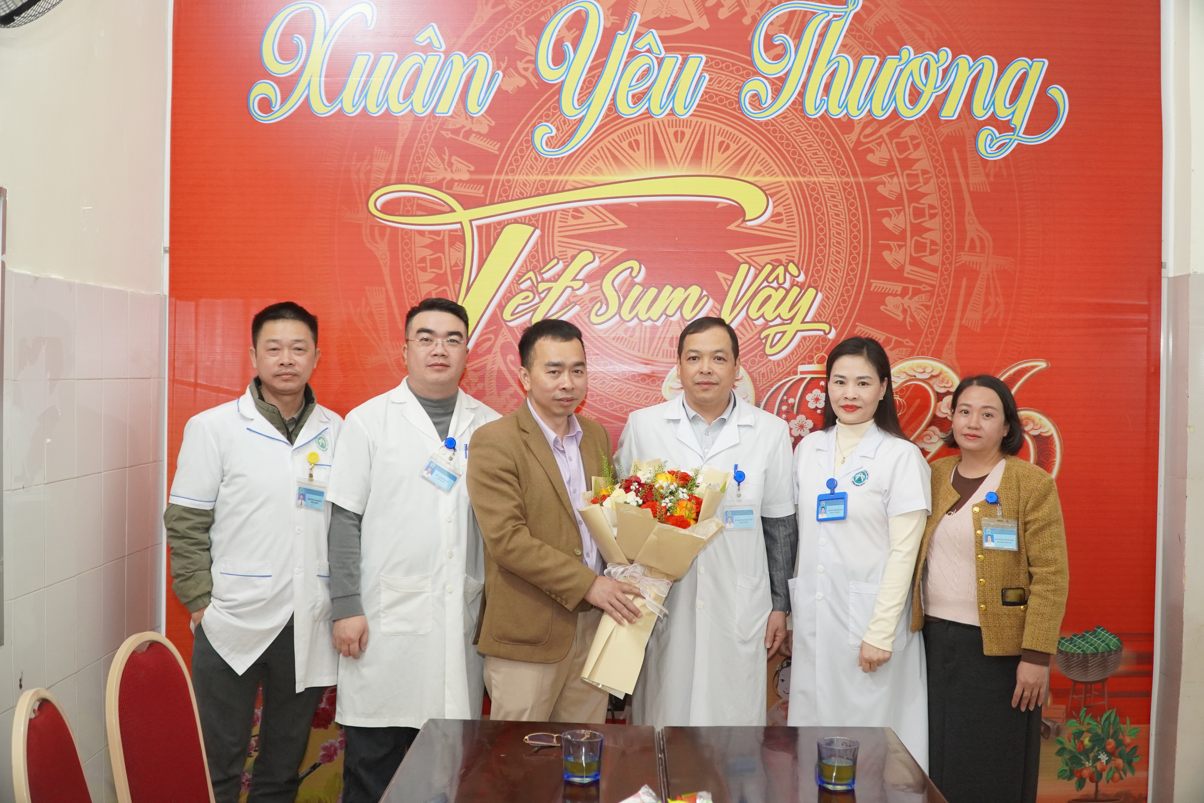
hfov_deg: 51.3
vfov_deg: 35.5
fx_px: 1254
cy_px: 402
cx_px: 602
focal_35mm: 38
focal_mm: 25
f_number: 4
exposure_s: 1/160
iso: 1600
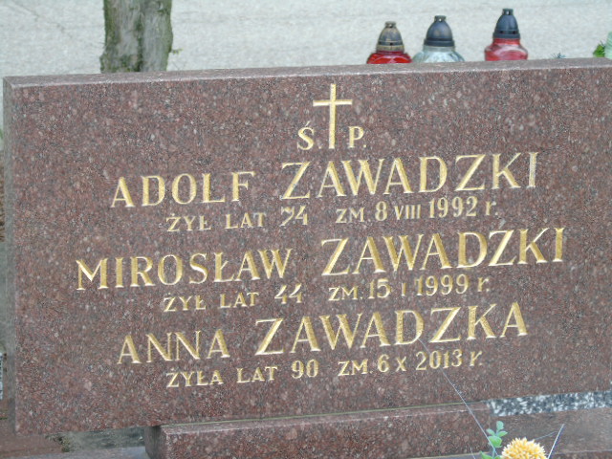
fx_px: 2192
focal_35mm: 124
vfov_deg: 12.0
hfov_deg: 15.9
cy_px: 230
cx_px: 306
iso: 80
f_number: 4.6
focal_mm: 22
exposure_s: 1/60
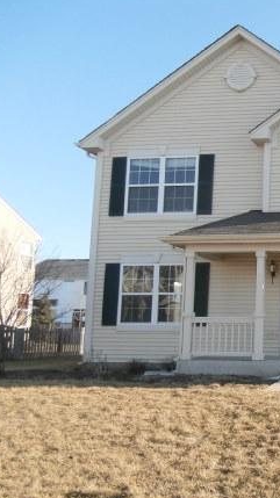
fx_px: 515
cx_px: 359
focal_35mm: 39
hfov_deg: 26.1
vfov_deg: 51.6
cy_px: 254
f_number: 3
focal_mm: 4.2
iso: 100
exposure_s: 1/500
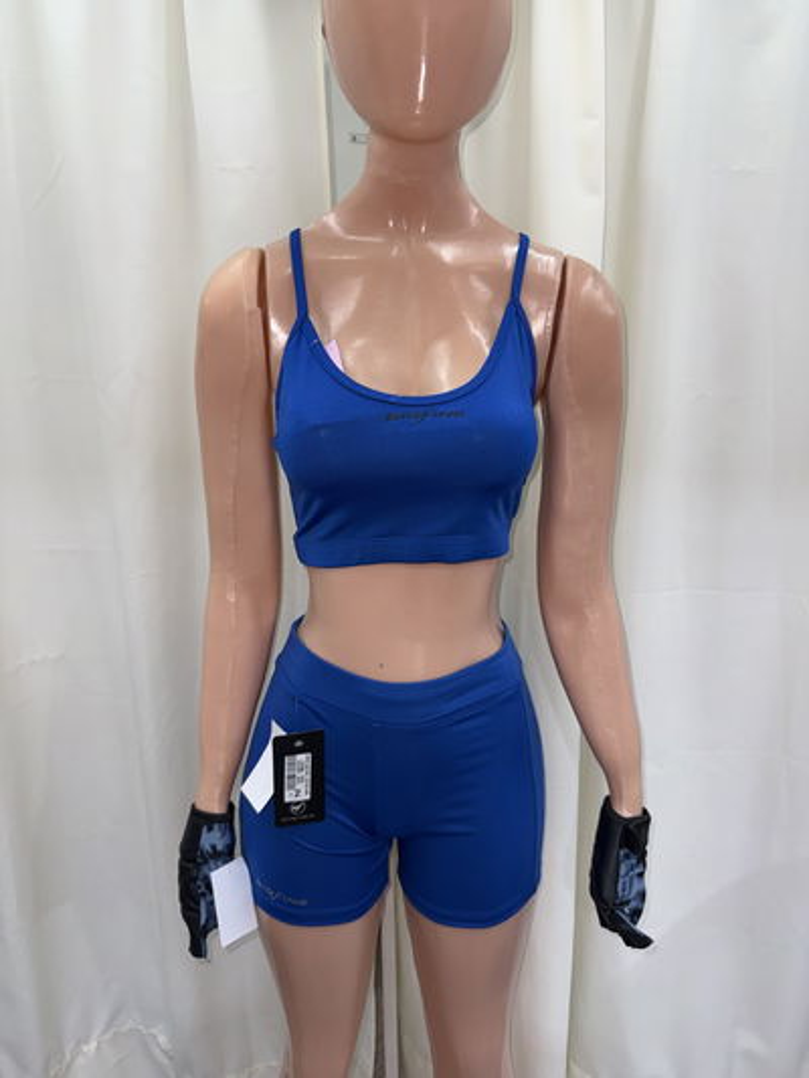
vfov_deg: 71.6
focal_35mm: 24
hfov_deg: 56.8
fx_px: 748
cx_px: 404
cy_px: 539
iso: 64
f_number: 1.78
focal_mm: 6.76
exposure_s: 1/100
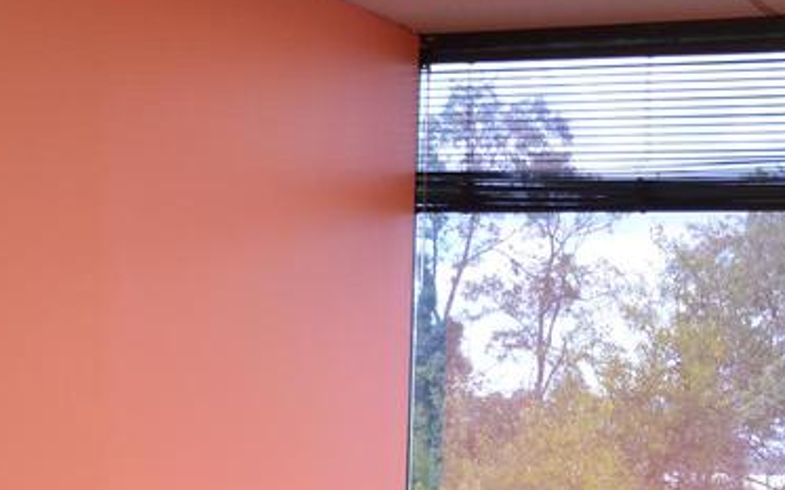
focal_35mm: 84
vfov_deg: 14.7
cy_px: 689
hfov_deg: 24.4
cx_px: 581
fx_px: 1797
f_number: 4
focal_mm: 20
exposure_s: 1/80
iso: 400
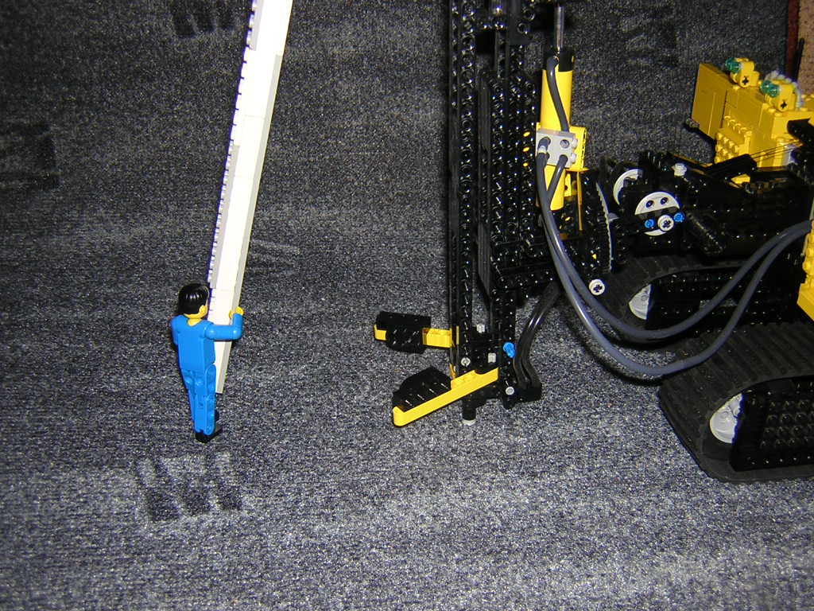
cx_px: 407
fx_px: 847
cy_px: 306
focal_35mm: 36
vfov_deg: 39.7
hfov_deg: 51.4
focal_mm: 4.7
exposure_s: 1/60.1
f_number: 2.6
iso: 100
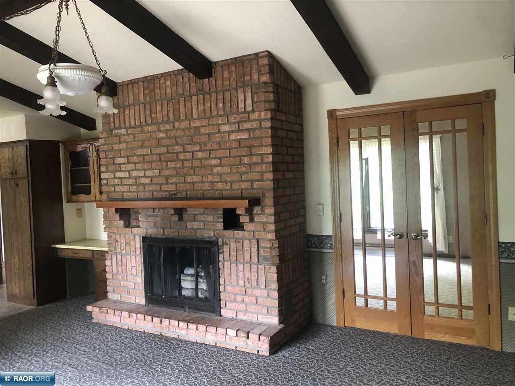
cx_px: 258
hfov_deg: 63.4
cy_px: 193
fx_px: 417
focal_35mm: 28
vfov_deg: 49.7
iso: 80
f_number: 1.8
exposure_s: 1/15
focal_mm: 3.99
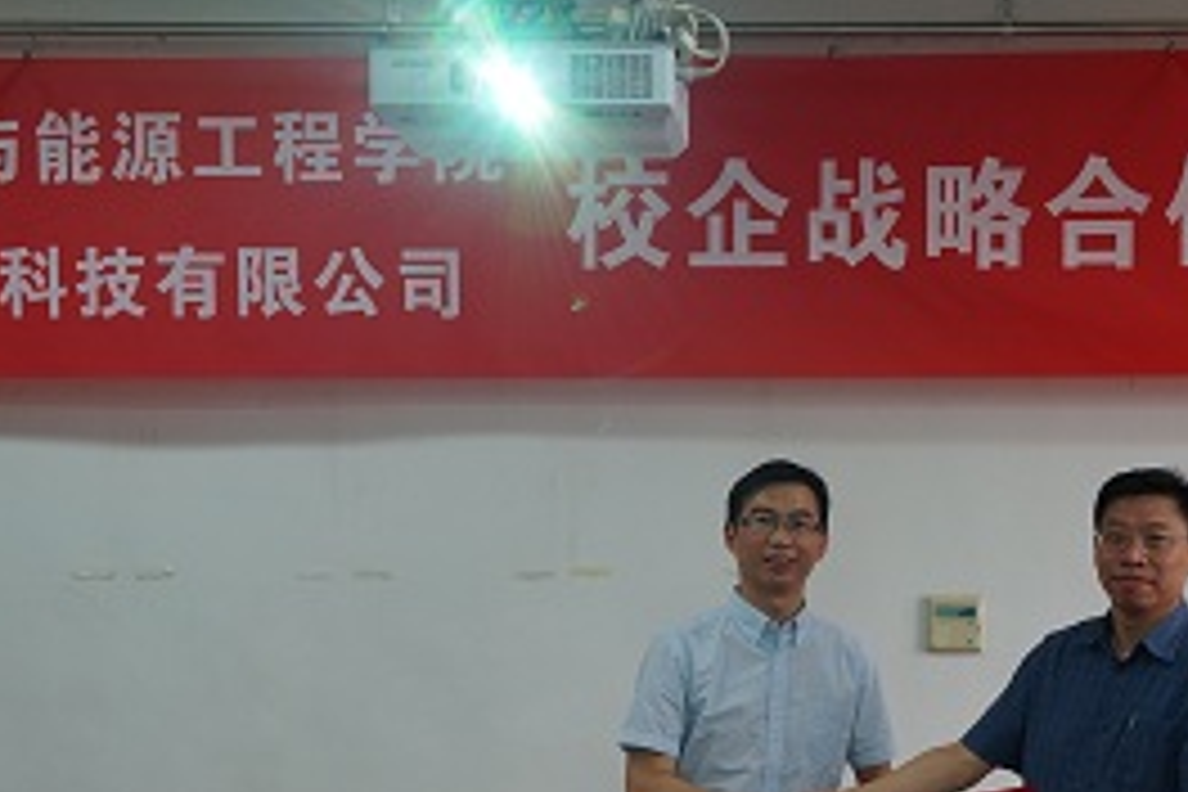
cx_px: 752
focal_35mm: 88
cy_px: 706
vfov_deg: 15.4
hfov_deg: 23.1
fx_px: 2902
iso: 250
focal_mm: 31
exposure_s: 1/60
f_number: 4
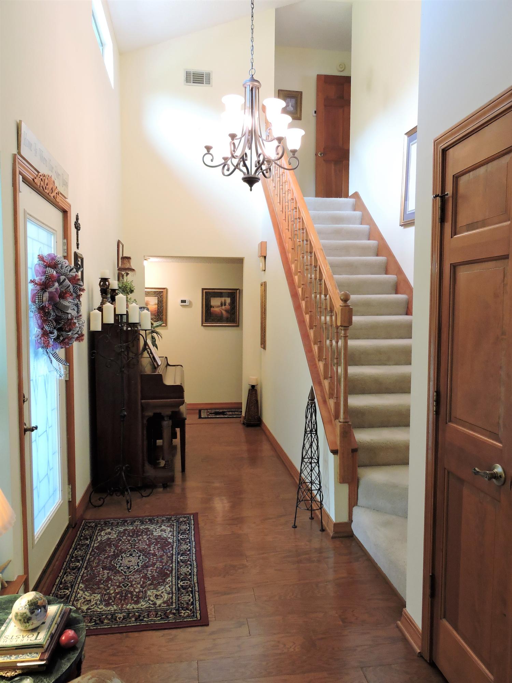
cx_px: 256
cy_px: 342
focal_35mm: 24
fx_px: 473
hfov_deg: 56.8
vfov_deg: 71.6
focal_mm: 4.3
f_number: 3.3
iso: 360
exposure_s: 1/30
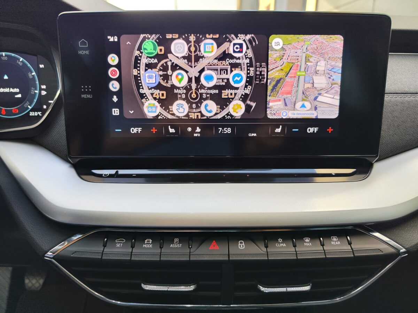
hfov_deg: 73.9
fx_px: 278
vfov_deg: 58.9
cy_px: 156
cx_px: 209
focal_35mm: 23
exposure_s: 1/100
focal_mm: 7.01
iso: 150
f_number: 1.69
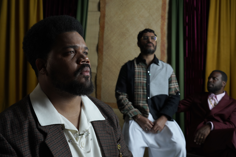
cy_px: 79
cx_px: 123
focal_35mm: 37
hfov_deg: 51.9
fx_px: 243
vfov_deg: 35.9
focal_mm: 35
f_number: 5
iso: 800
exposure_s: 1/200
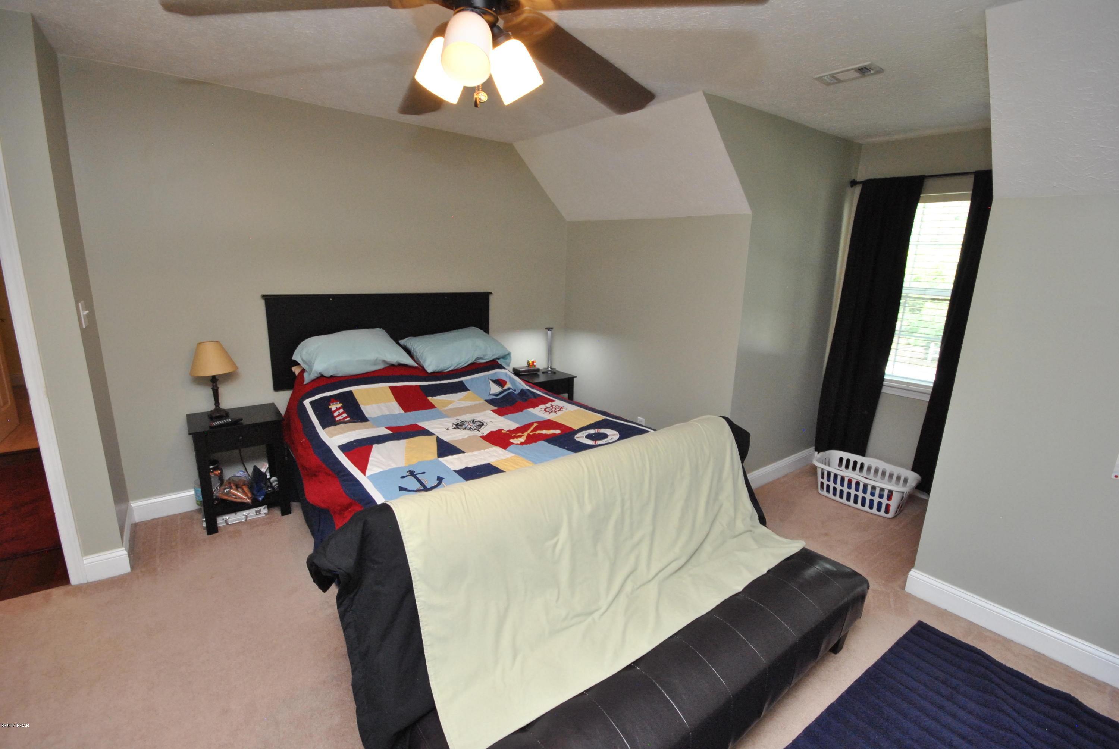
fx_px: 467
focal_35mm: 15
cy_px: 374
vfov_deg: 77.5
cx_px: 560
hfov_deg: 100.3
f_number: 9
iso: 800
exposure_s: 1/8
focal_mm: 10
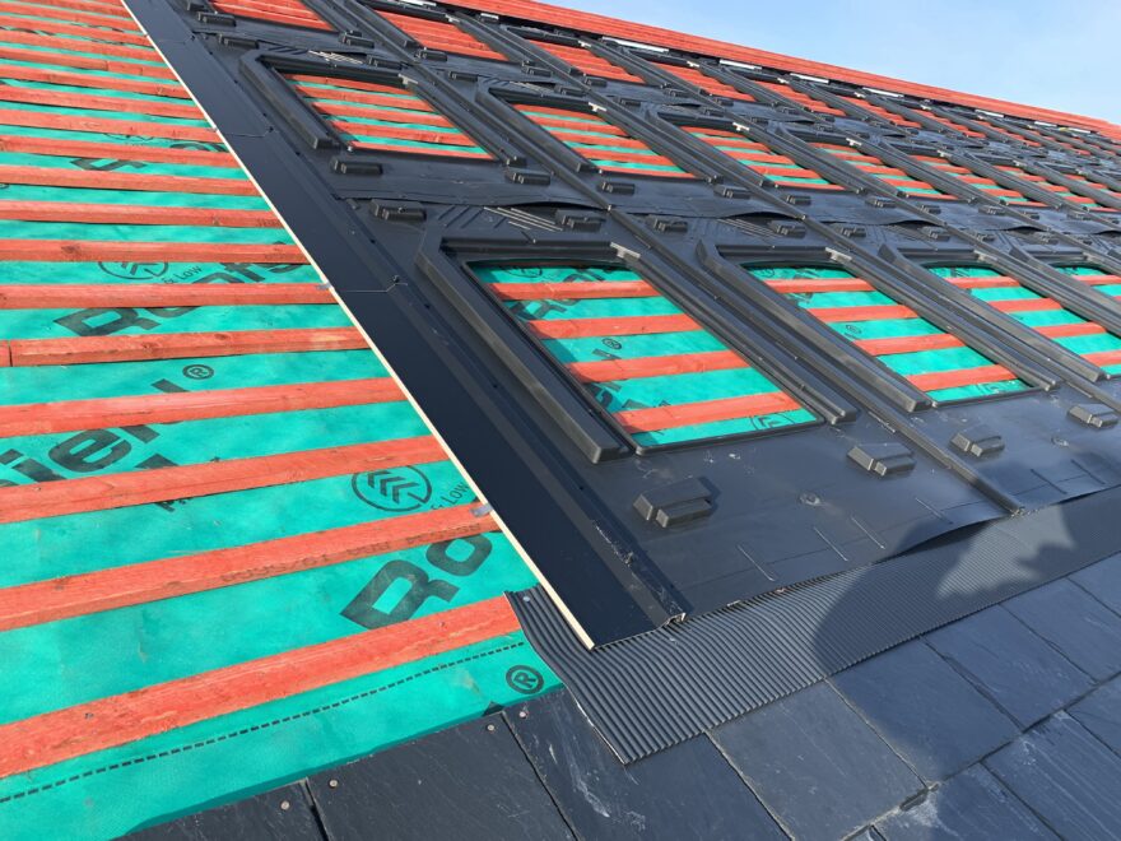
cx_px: 560
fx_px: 842
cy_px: 420
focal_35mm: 26
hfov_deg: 67.3
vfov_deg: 53.1
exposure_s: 1/815
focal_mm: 4.25
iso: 25
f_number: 1.8
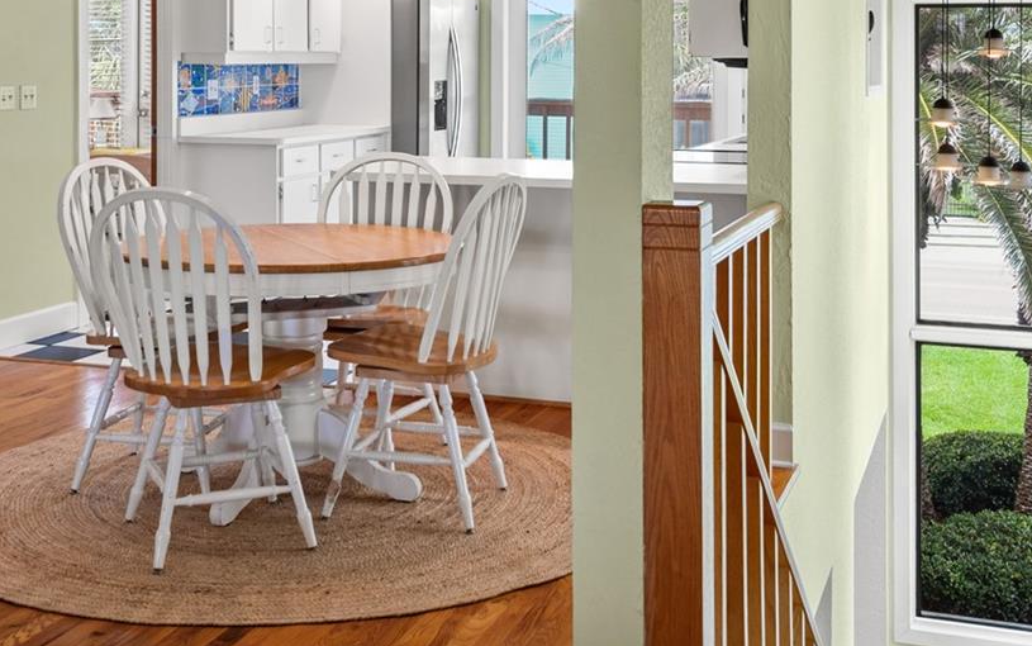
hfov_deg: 45.2
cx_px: 465
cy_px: 129
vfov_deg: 28.6
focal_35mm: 44
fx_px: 1238
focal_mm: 22
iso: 250
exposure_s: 1/5
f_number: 8
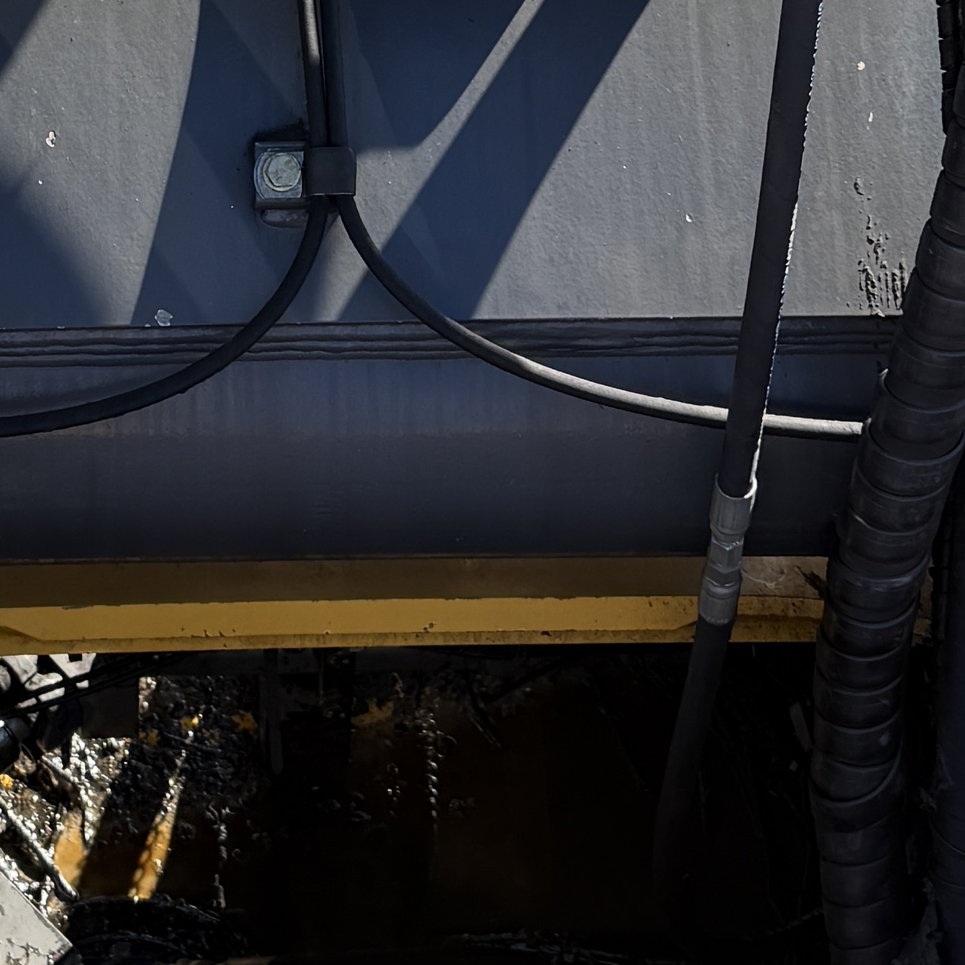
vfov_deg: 17.7
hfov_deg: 18.6
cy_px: -216
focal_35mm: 93
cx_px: 250
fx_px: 2933
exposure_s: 1/967
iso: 80
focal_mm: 6.76
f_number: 1.78
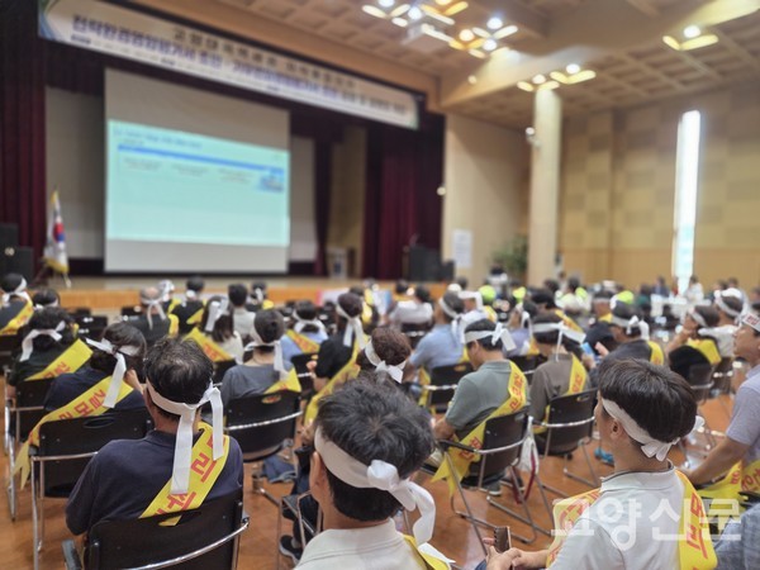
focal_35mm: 23
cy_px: 285
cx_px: 380
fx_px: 505
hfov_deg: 73.9
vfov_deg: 58.9
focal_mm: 5.4
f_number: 1.8
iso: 640
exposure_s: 1/120
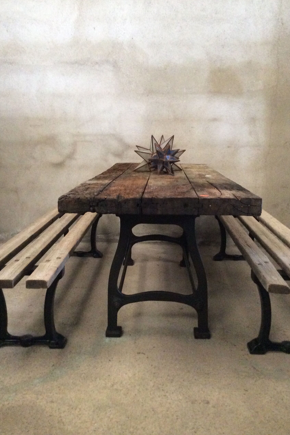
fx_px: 411
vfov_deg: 55.8
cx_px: 152
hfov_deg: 38.9
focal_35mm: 34
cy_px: 213
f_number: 2.4
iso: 400
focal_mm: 3.3
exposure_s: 1/17
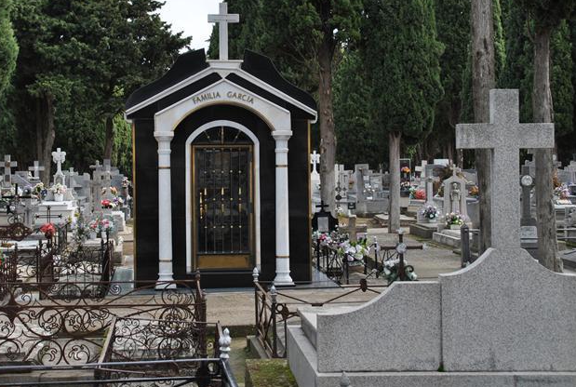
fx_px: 994
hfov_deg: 32.3
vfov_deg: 22.0
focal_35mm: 62
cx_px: 245
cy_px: 150
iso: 100
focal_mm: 32
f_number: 7.1
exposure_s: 1/200
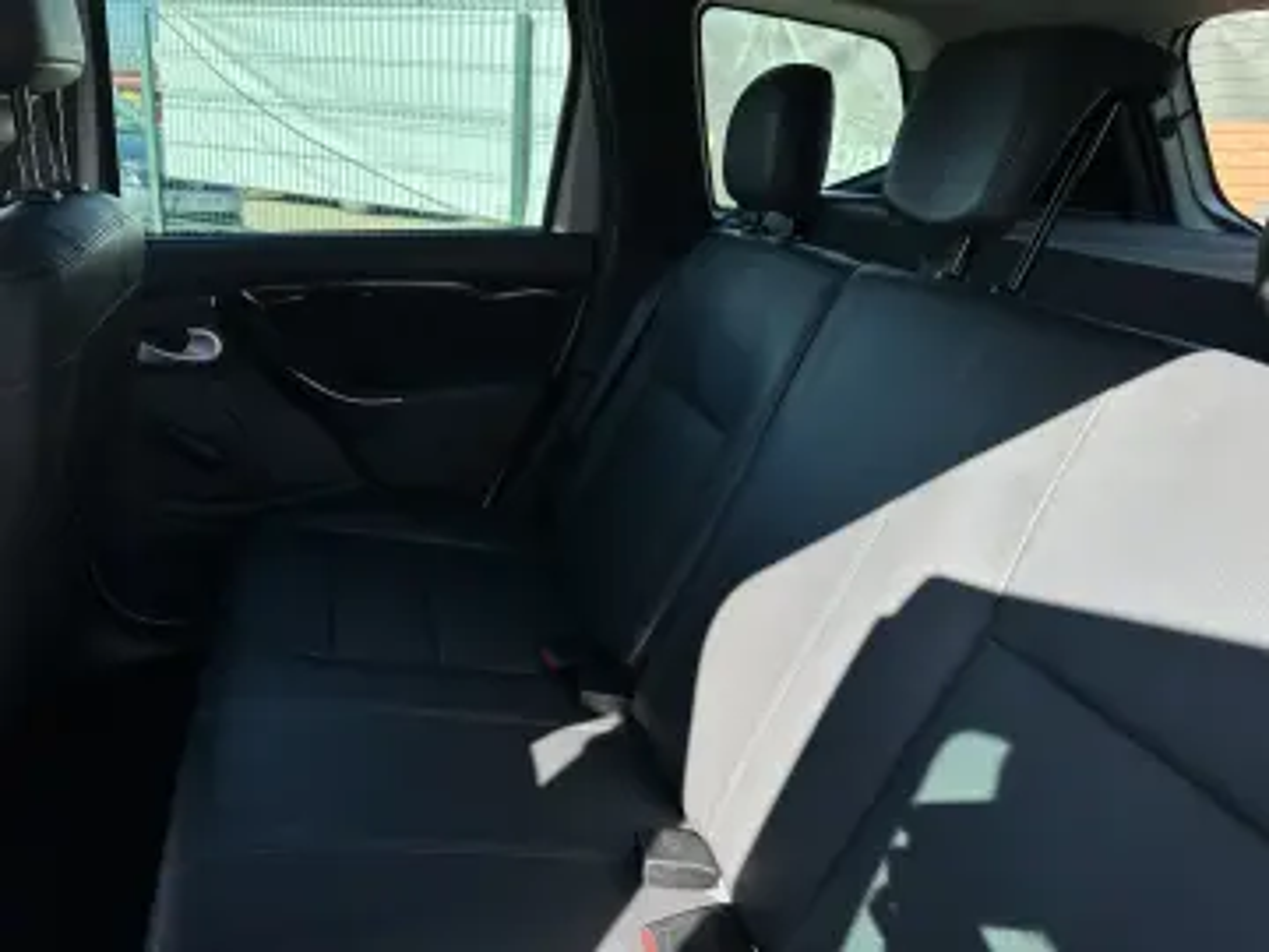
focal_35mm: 24
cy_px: 476
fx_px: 880
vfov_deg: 56.8
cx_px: 634
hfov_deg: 71.6
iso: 80
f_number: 1.78
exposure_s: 1/903
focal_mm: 6.86
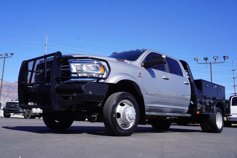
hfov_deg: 55.1
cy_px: 79
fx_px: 227
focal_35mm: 34
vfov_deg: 38.4
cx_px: 118
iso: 100
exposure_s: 1/125
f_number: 10
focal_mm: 23
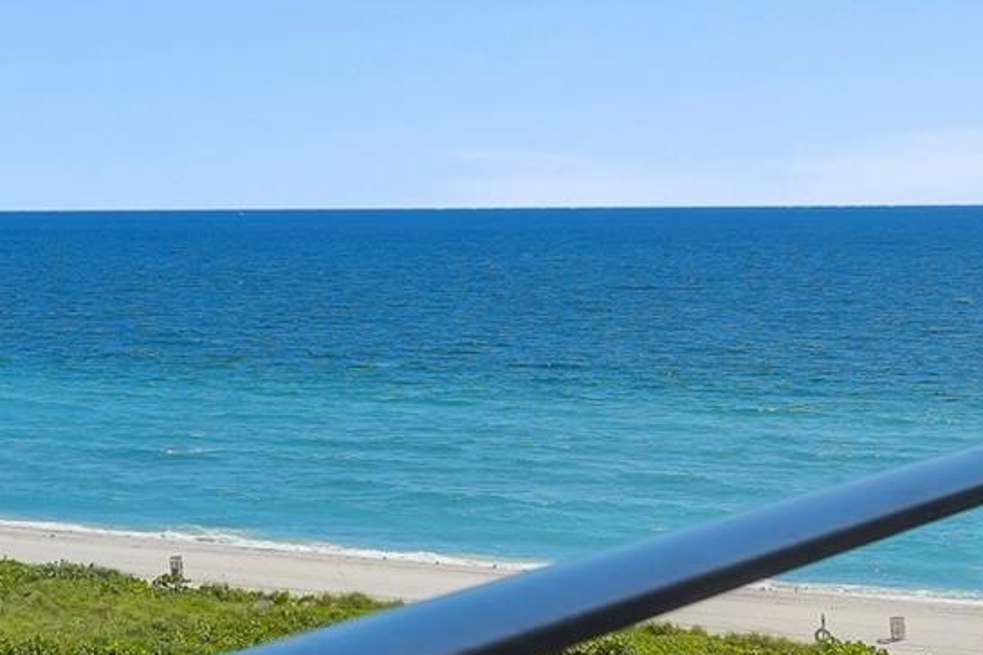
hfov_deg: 21.9
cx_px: -101
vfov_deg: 15.3
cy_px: 34
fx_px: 2402
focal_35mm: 88
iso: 400
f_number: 7.1
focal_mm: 20
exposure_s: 1/2000
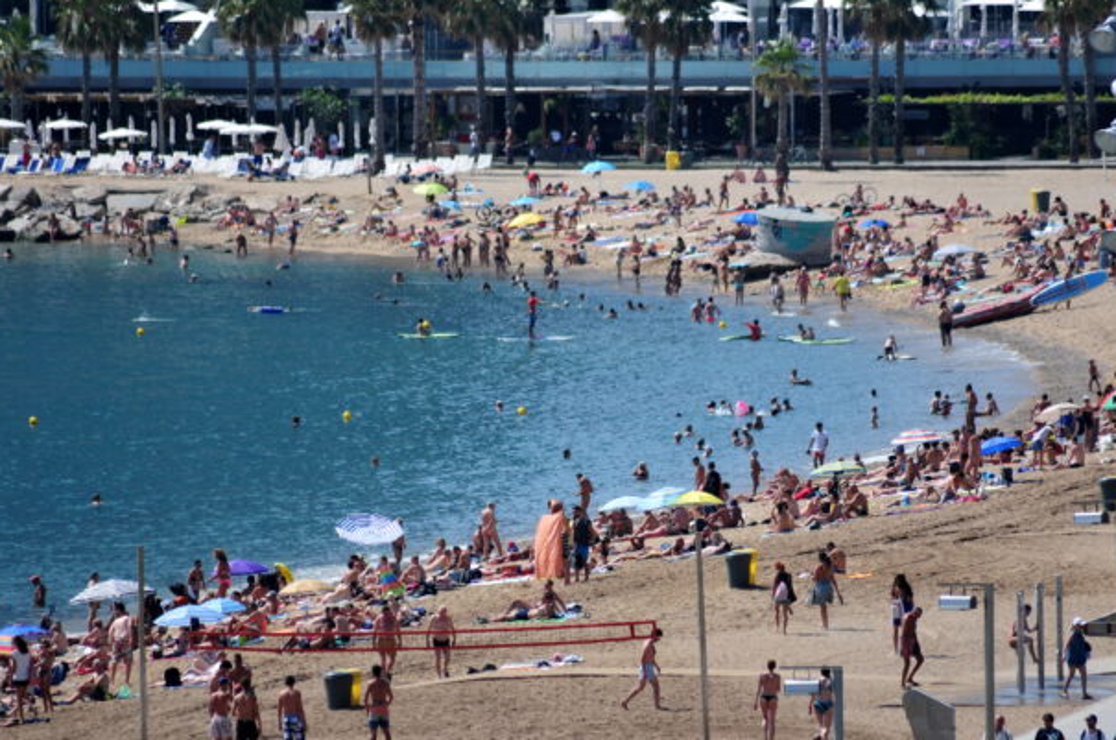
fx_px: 16028
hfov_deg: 4.0
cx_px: 594
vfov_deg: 2.6
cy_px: 340
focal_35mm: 518
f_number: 5.6
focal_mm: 300
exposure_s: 1/1000
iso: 200
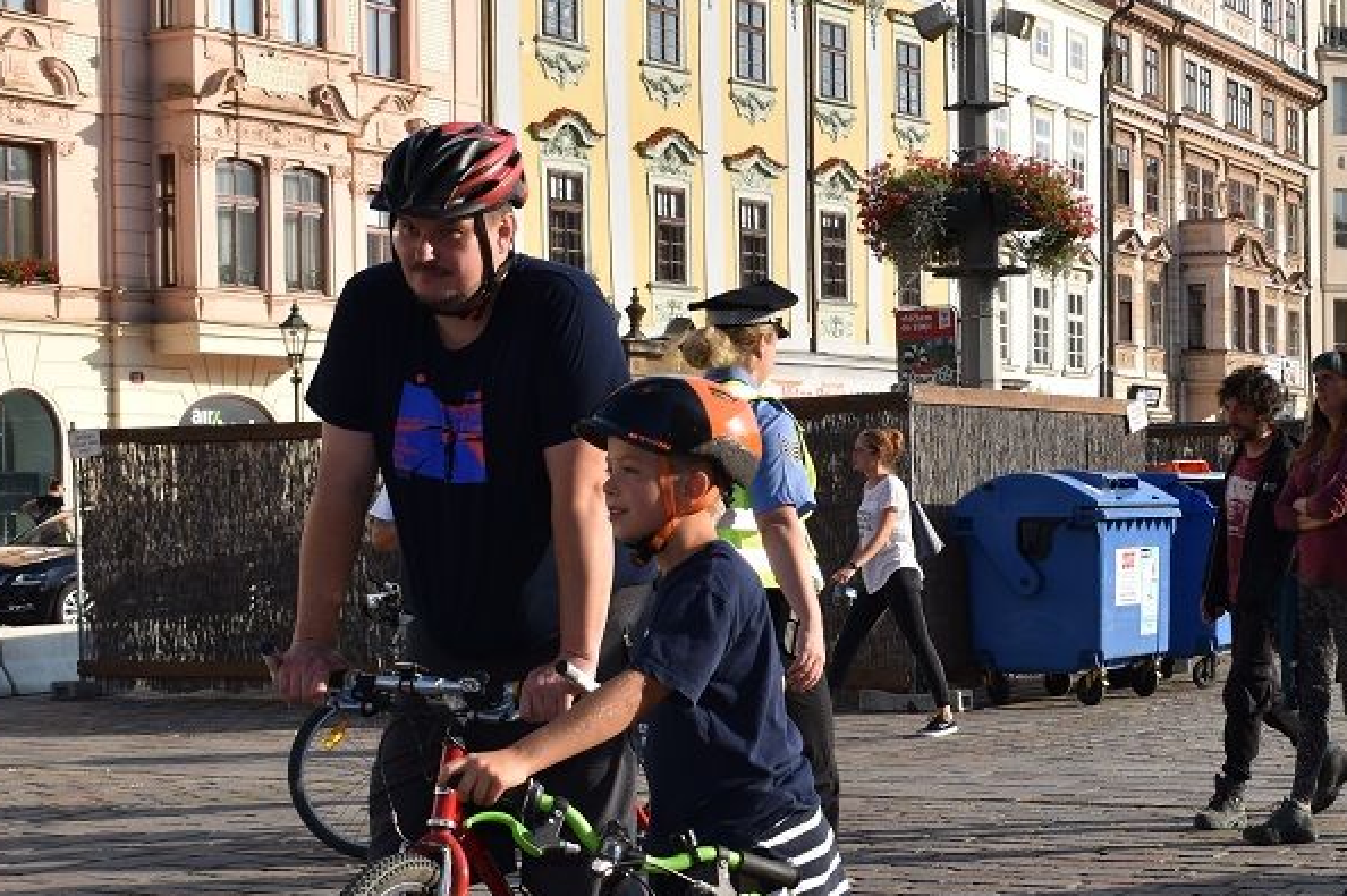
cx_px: 1020
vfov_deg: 19.4
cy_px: 569
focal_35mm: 70
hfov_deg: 28.5
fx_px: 2612
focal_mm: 27
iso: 100
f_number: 8
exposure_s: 1/200
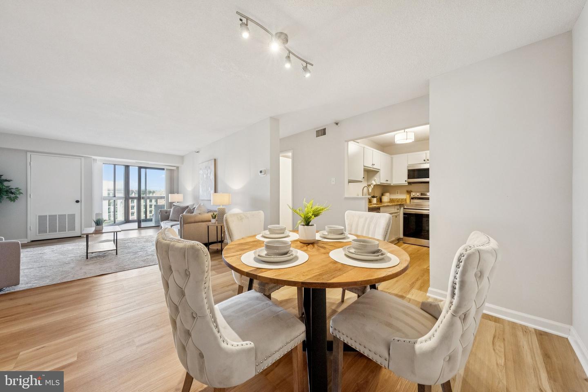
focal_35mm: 12
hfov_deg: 112.6
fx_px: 196
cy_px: 196
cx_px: 294
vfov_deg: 90.0
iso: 640
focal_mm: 12
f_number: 7.1
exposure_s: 1/80
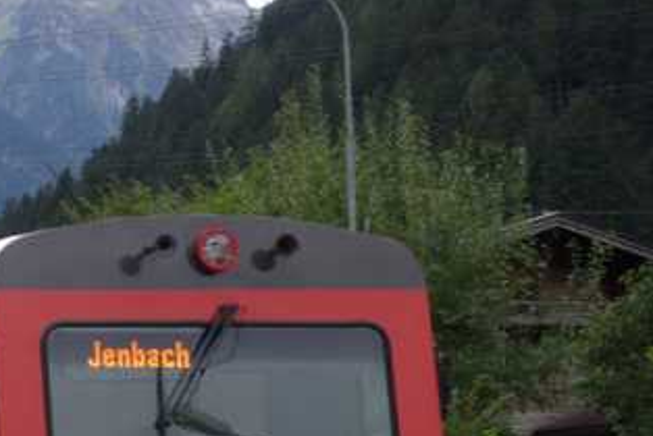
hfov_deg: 14.4
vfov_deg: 9.7
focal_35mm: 141
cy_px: 272
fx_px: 2568
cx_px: 106
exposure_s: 1/90
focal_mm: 33
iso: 100
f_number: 5.6
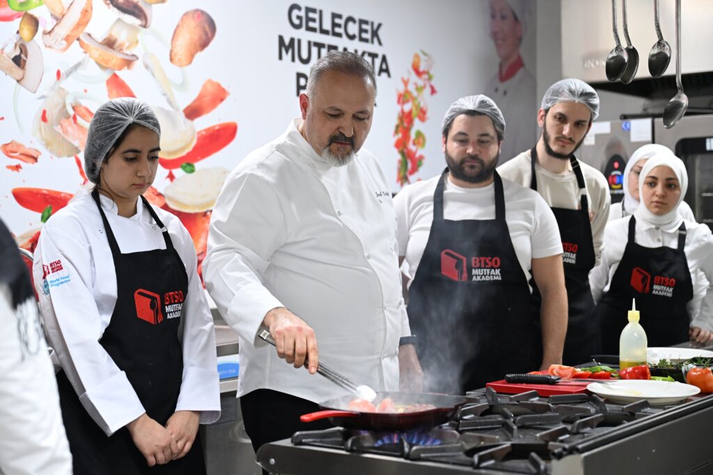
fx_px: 1129
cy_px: 238
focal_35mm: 57
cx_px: 356
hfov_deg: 35.0
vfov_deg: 23.8
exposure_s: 1/60
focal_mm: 57
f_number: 3.2
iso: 1250
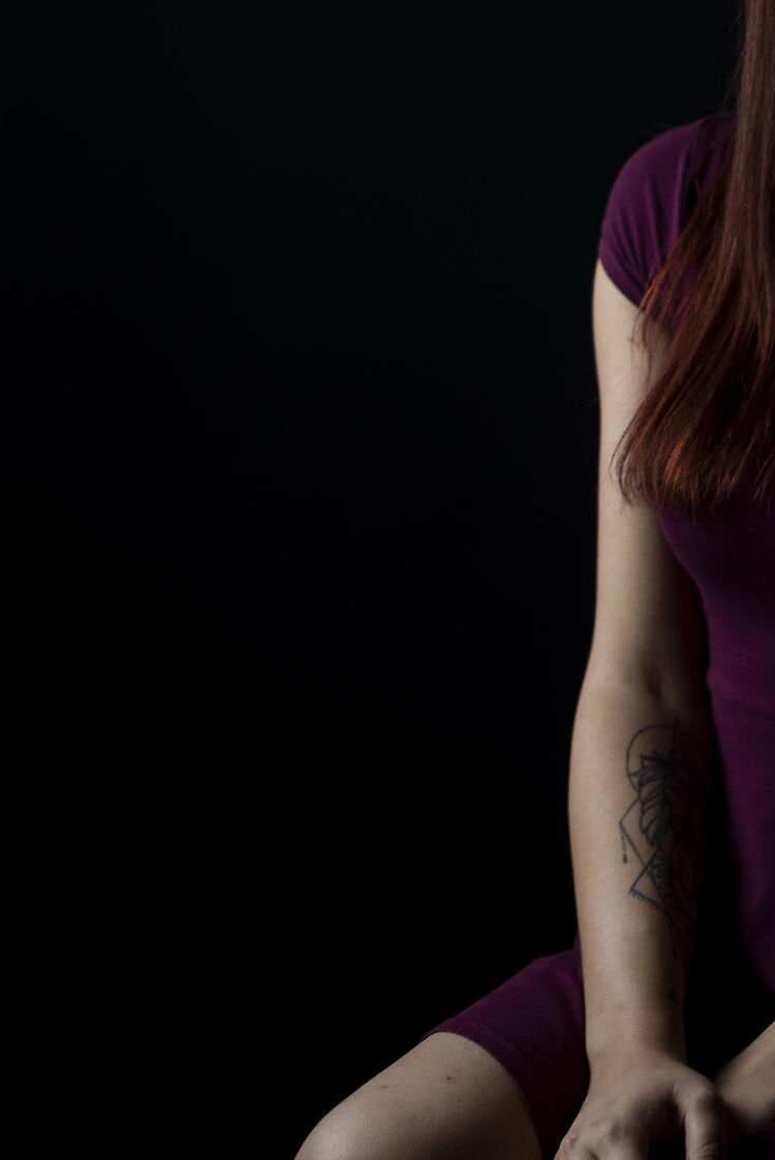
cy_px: 442
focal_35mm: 108
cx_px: 741
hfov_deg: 12.6
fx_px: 3483
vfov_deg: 18.9
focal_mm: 50
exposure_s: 1/80
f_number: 2.5
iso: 200
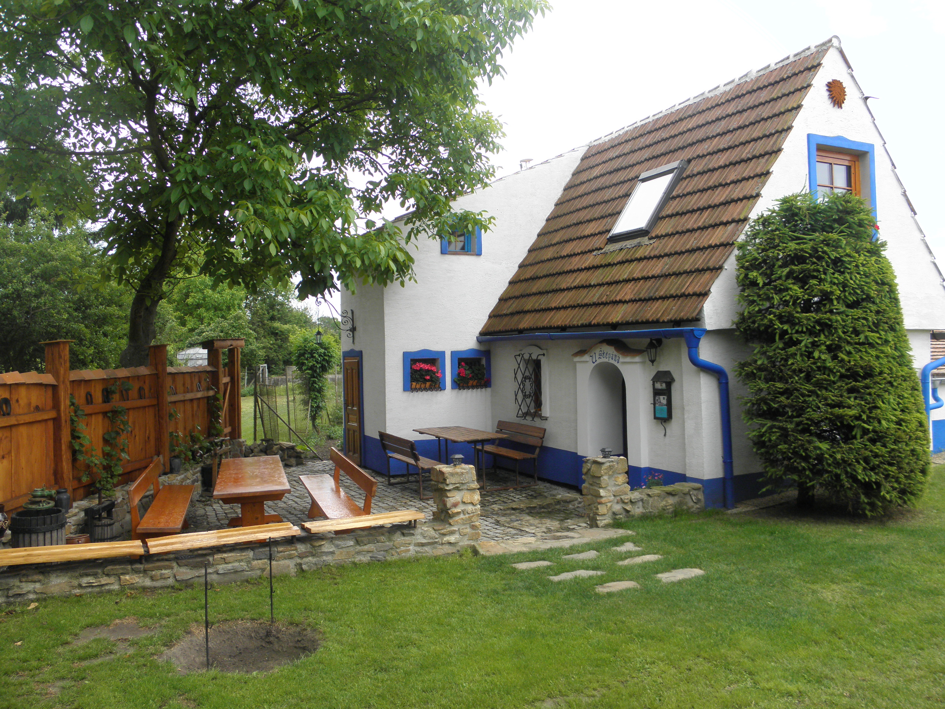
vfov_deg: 49.7
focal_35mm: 28
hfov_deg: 63.4
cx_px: 472
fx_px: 764
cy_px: 354
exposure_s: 1/320
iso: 100
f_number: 3.5
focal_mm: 5
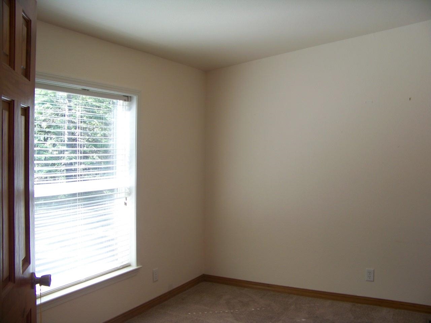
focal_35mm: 36
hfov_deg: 51.4
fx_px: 448
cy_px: 162
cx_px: 216
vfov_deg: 39.7
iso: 64
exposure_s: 1/30
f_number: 2.8
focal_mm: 5.85
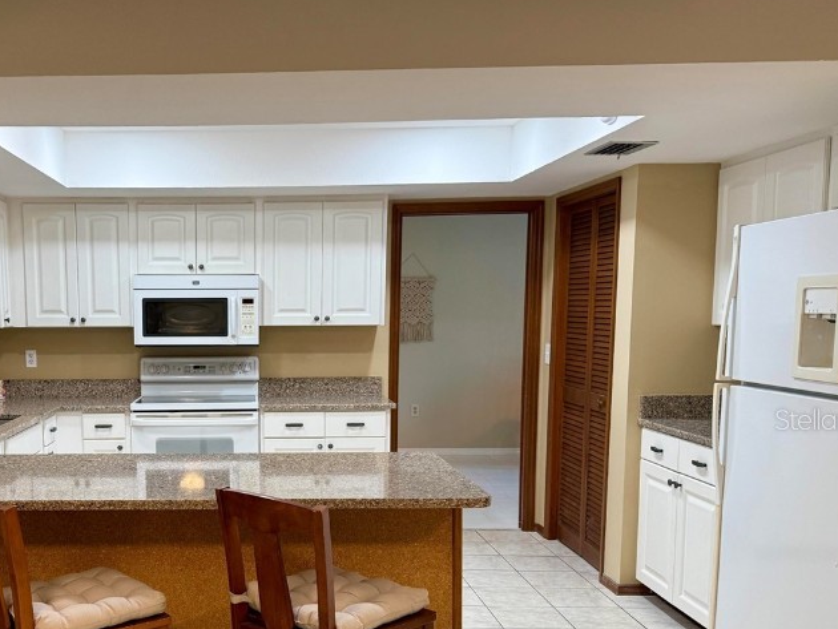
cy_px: 419
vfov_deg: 36.5
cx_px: 219
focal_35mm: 39
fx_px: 944
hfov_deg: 46.3
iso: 200
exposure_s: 1/120
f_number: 1.78
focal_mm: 6.76
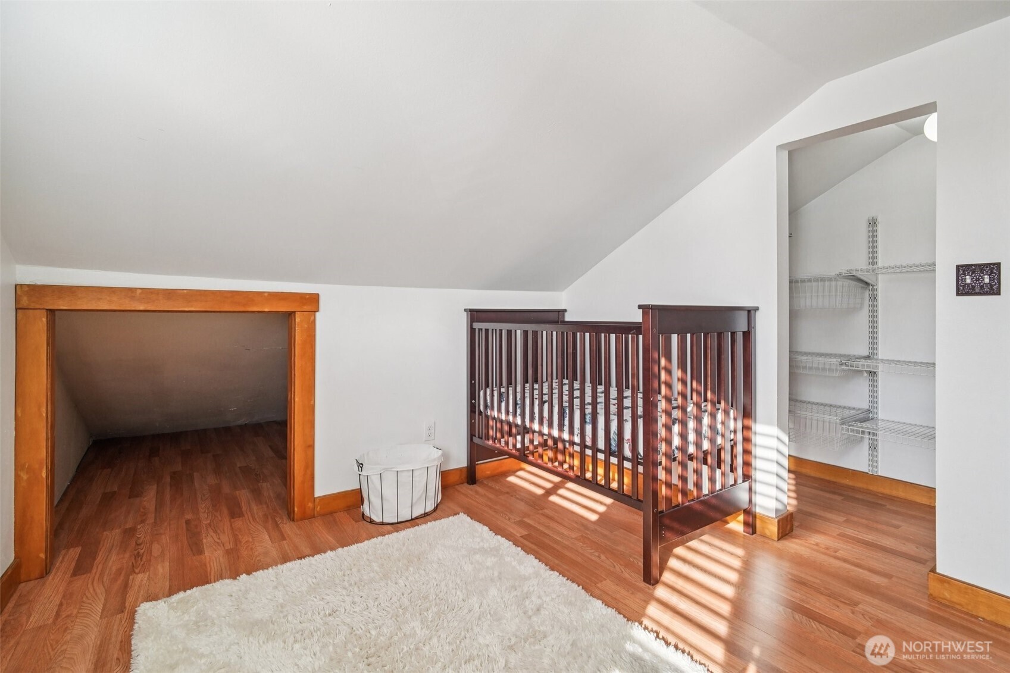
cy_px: 336
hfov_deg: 96.7
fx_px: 449
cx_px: 505
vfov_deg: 73.7
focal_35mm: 16
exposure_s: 1/100
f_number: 8
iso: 1600
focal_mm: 16
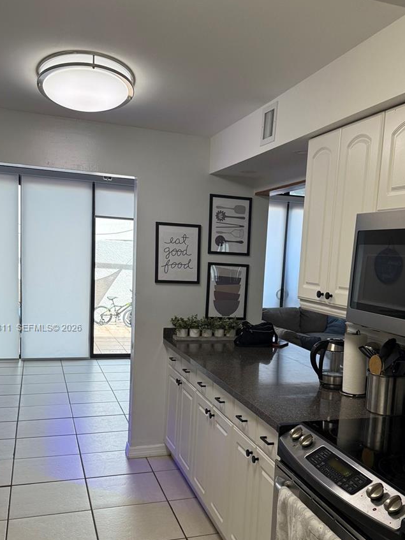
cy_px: 328
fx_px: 531
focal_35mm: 34
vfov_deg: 53.5
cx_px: 250
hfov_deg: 41.5
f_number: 1.78
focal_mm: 6.76
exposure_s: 1/234
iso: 200
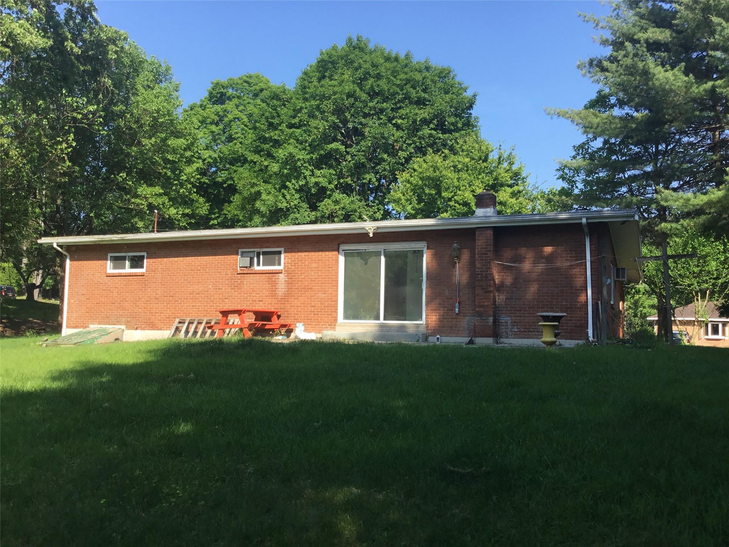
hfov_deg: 58.4
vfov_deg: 45.4
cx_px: 364
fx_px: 653
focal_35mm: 31
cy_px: 274
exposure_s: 1/627
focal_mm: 3.3
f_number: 2.4
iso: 25
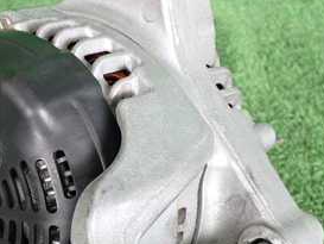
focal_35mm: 90
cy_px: 163
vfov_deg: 16.4
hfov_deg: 21.6
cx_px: 89
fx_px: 843
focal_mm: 7.31
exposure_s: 1/125
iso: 250
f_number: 2.8
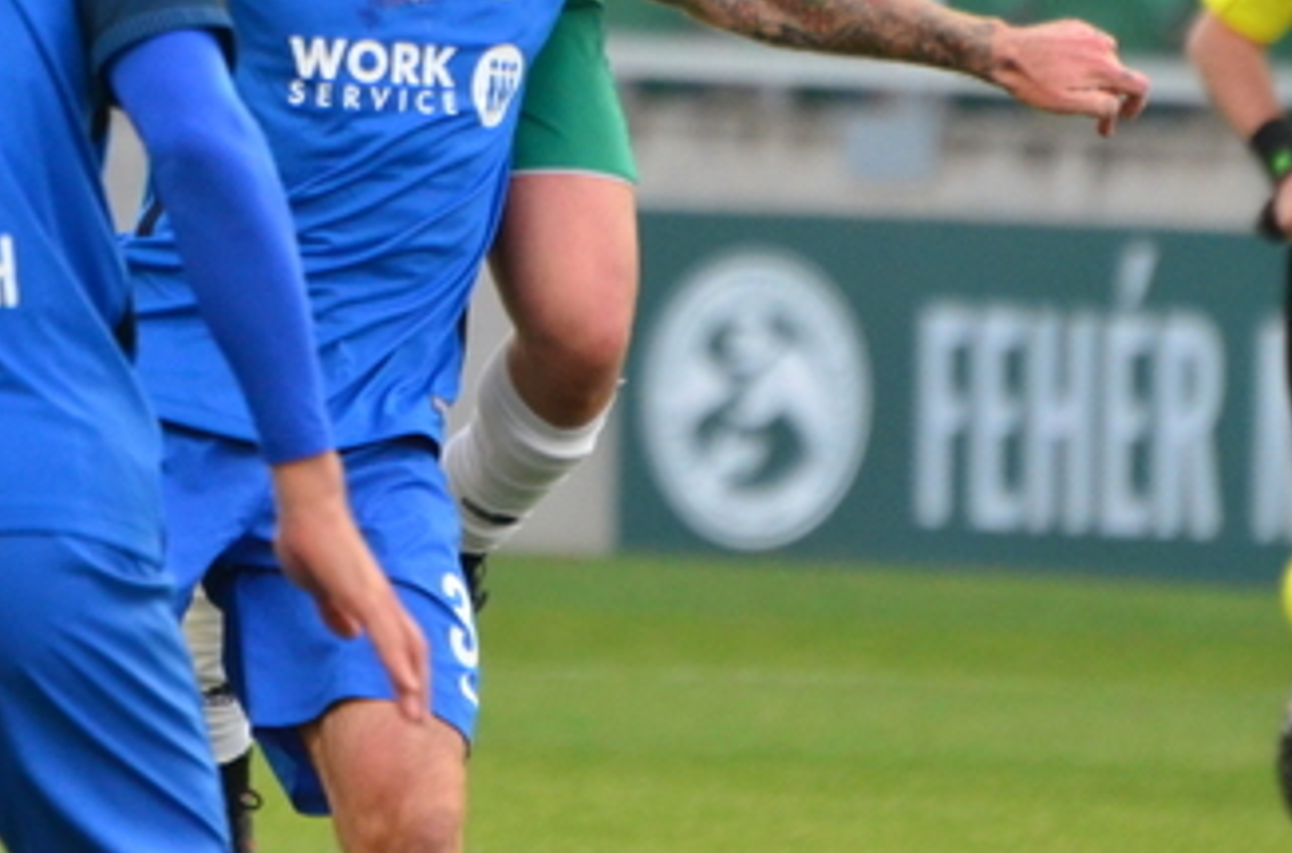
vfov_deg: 1.2
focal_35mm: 1102
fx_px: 39435
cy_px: -59
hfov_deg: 1.9
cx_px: 273
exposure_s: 1/640
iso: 1600
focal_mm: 300
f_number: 5.6
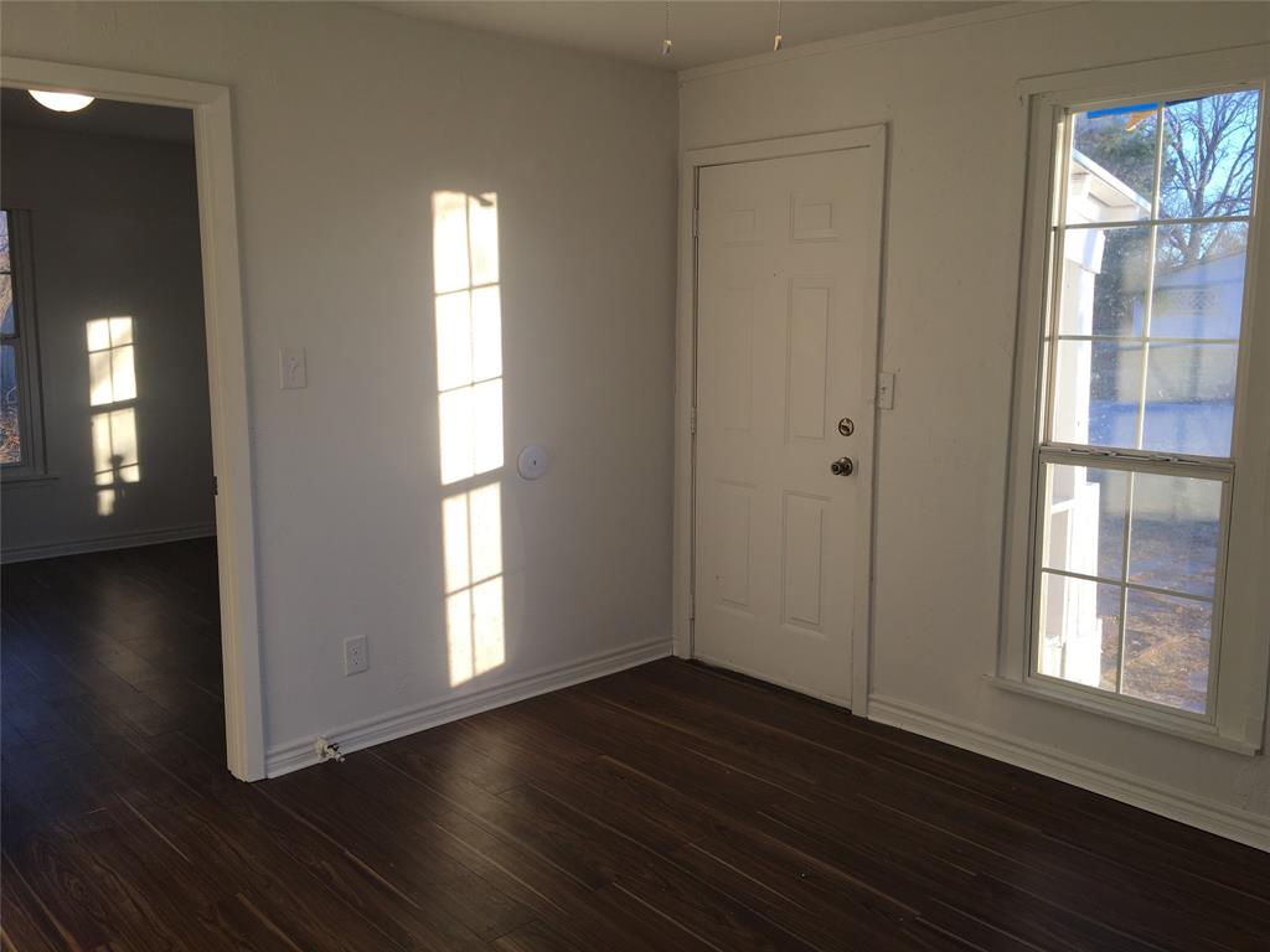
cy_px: 476
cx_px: 635
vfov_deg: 48.2
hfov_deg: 61.7
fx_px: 1064
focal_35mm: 29
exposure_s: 1/120
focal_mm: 4.15
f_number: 2.2
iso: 25
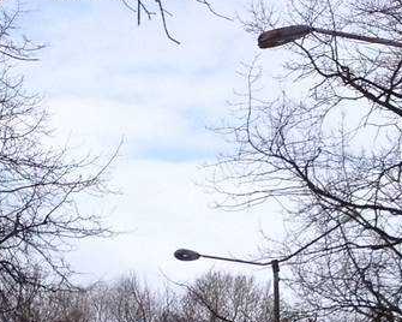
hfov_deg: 11.8
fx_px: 1939
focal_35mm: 163
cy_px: 386
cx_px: 234
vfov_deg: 9.4
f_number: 2.4
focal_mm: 4.28
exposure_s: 1/1972
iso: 50
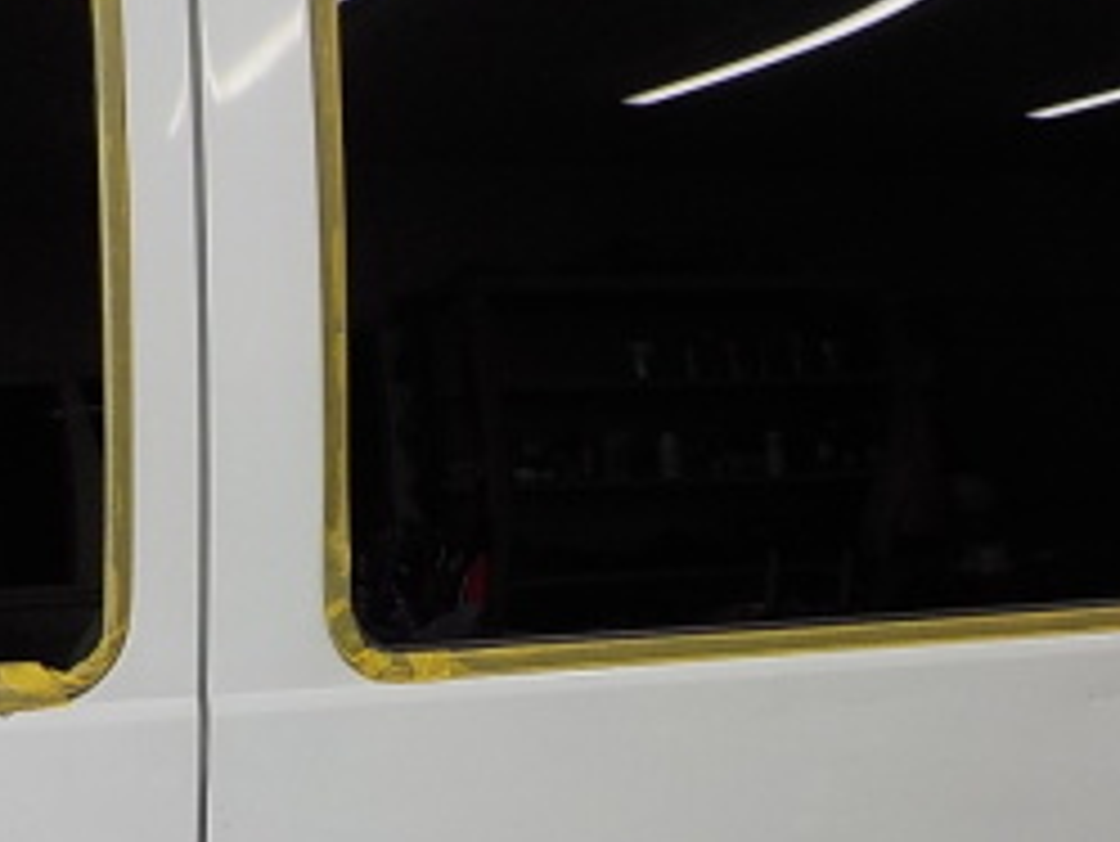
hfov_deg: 25.3
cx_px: 477
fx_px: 2493
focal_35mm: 77
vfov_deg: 19.0
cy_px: 684
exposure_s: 1/200
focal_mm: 4.1
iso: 125
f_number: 3.3
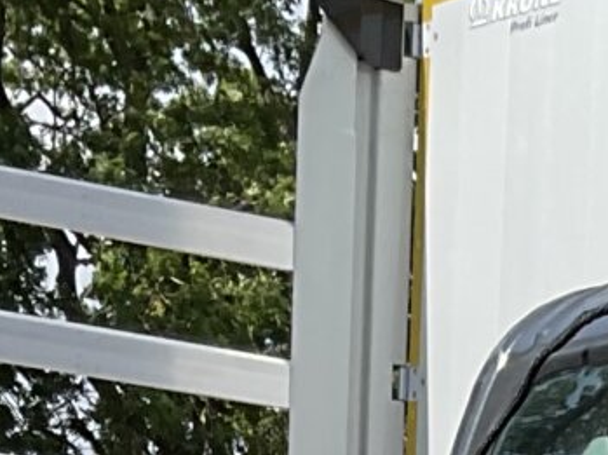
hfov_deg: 9.1
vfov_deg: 6.2
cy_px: 1572
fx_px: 3737
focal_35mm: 213
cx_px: 918
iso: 16
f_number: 1.8
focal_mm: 3
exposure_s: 1/1730
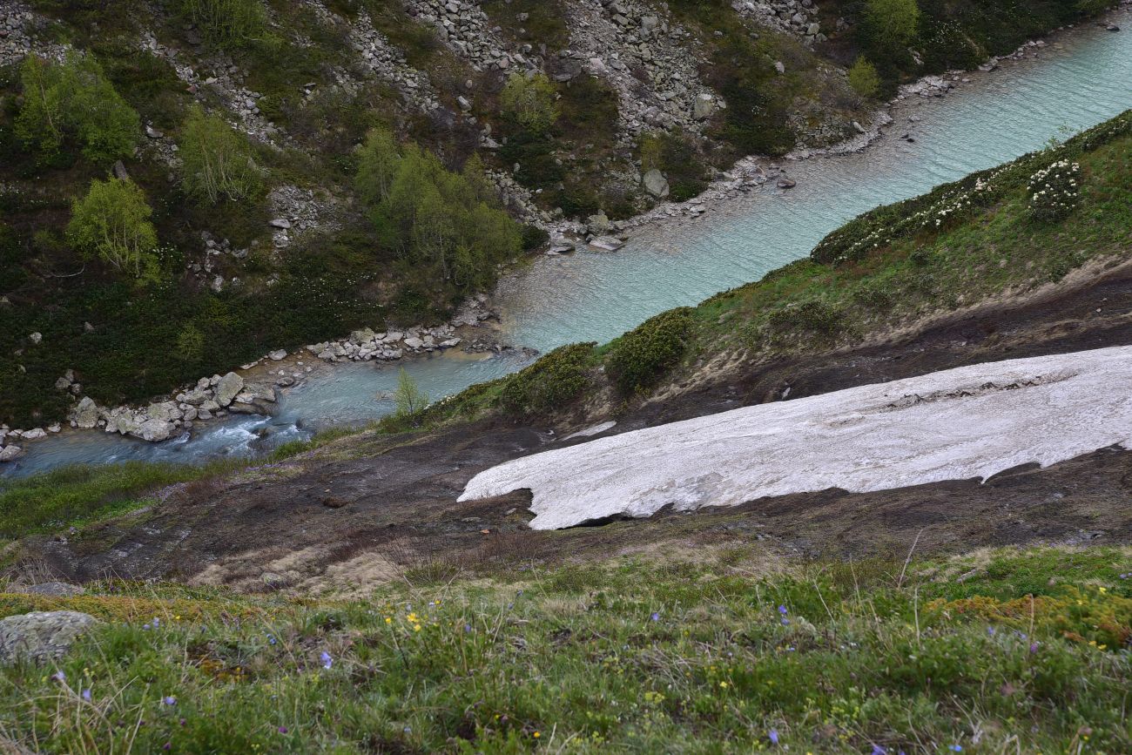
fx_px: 1761
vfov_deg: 24.2
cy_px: 378
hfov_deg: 35.6
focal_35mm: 56
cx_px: 566
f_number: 9
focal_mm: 56
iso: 320
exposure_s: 1/125
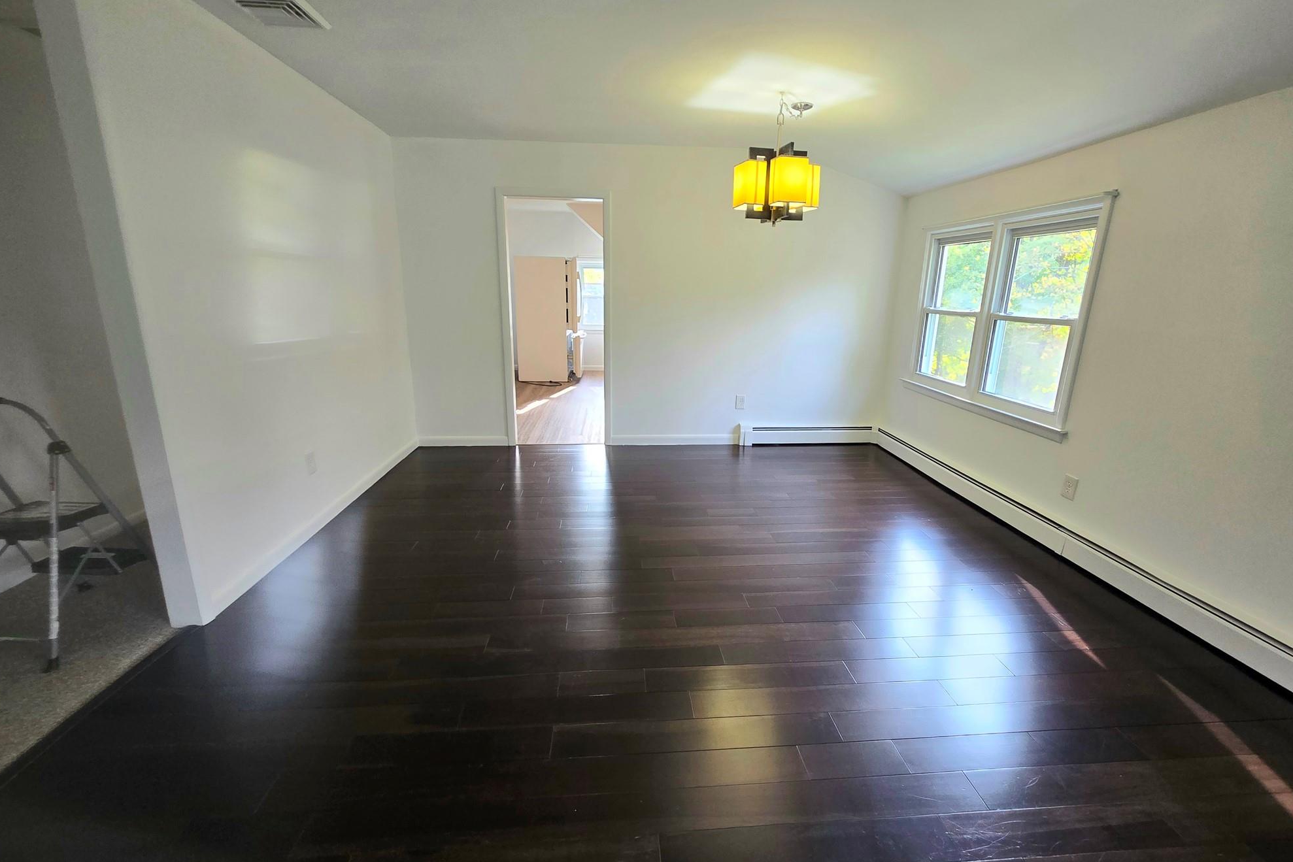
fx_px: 503
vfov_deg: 81.2
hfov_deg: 104.2
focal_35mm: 14
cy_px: 429
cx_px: 650
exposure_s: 1/60.2
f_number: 2.2
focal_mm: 2.2
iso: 125
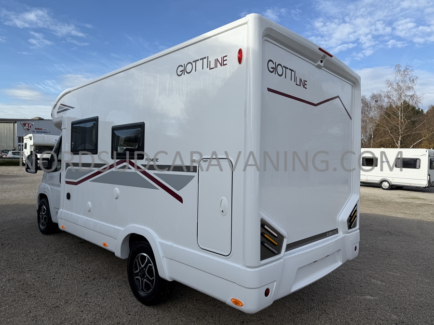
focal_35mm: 24
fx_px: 301
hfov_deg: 71.6
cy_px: 162
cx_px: 217
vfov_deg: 56.8
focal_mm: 6.76
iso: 80
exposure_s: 1/4673
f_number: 1.78
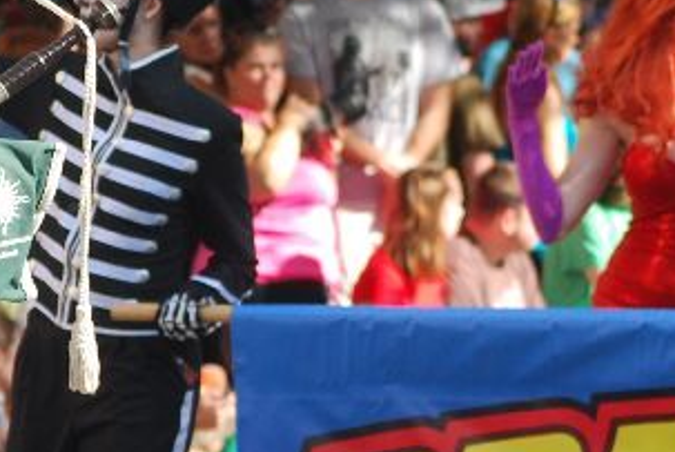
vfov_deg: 2.6
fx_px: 10123
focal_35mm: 539
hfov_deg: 3.8
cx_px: 597
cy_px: 277
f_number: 4.5
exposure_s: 1/320
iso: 200
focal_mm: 85
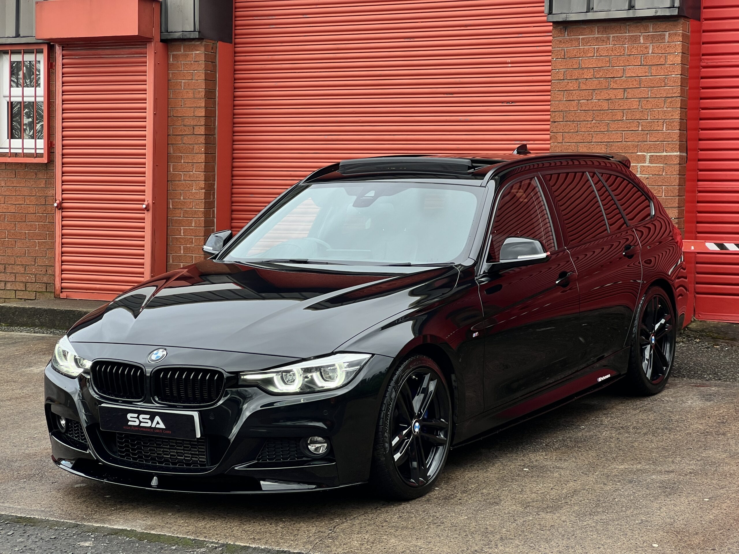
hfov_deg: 25.3
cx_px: 370
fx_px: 1644
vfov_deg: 19.1
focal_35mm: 77
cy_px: 277
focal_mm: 9
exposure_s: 1/116
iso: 32
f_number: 2.8
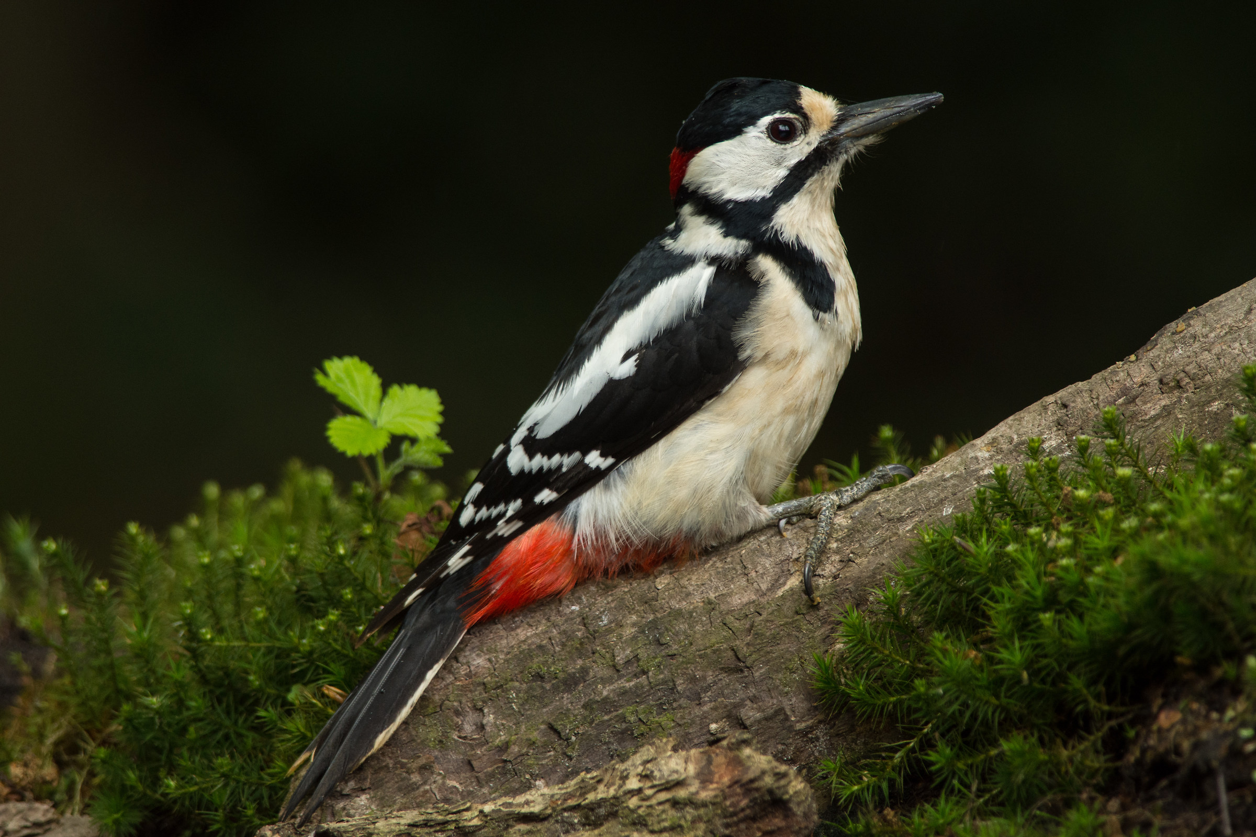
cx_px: 628
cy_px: 418
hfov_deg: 2.7
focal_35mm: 750
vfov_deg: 1.8
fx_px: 26165
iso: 640
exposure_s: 1/160
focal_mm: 500
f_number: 6.7
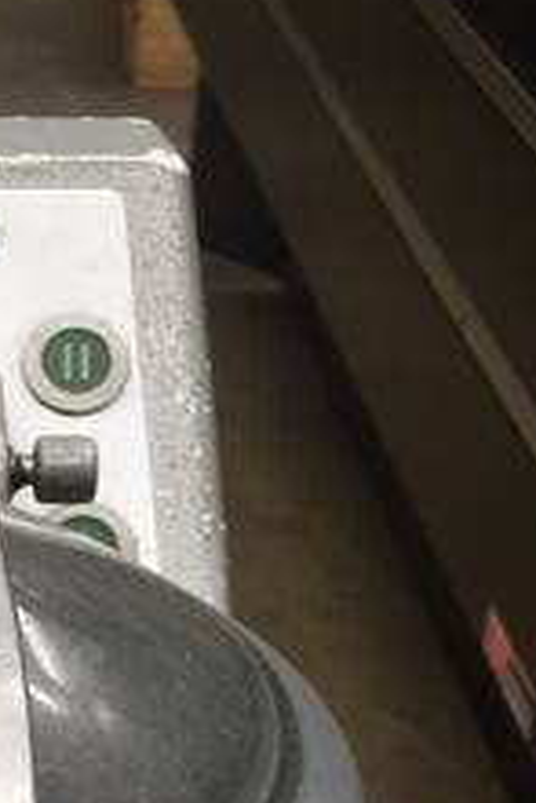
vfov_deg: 16.7
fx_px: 2497
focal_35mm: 112
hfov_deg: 11.8
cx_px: -219
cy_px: 1173
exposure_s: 1/30
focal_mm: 18
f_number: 3.5
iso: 250
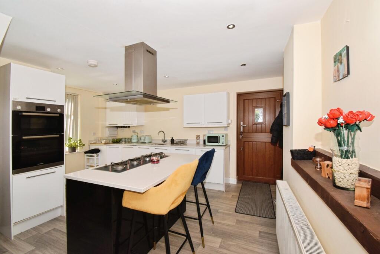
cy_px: 127
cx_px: 190
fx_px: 158
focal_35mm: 15
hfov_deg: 100.4
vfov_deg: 77.3
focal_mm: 10
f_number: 16
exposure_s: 1/60
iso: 1000
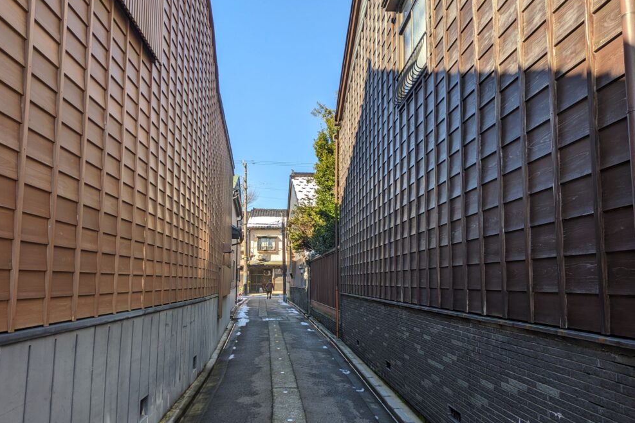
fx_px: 476
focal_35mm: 27
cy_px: 238
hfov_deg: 67.4
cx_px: 306
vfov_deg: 47.8
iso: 40
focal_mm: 5.43
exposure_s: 1/1316
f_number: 1.89
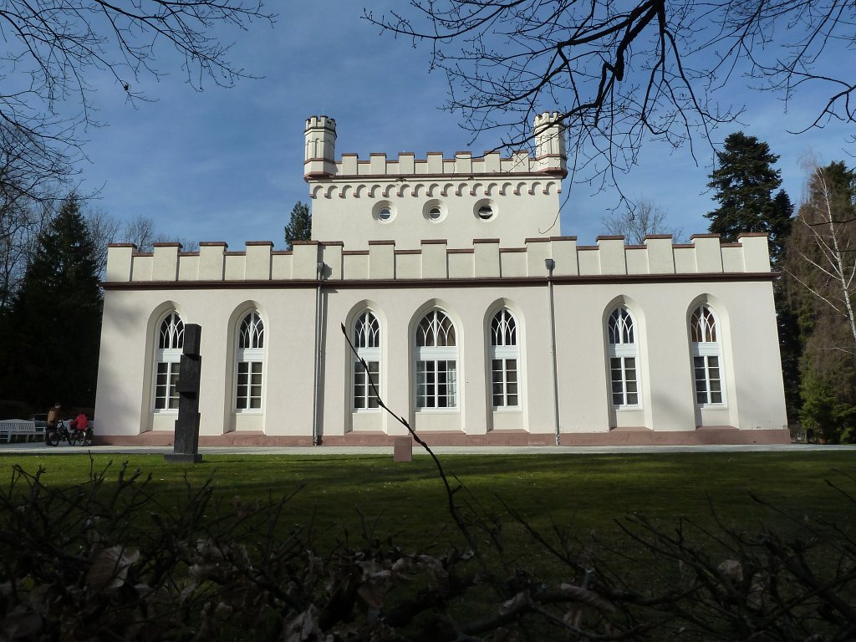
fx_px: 618
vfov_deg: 54.9
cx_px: 428
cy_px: 321
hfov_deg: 69.4
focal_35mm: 25
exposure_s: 1/500
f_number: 5.6
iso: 125
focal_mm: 4.1
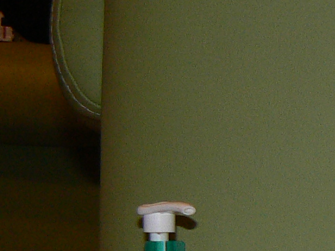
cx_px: 641
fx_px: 1742
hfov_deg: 10.2
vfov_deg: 7.8
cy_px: 534
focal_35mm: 180
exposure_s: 1/25
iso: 100
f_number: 2.8
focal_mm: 6
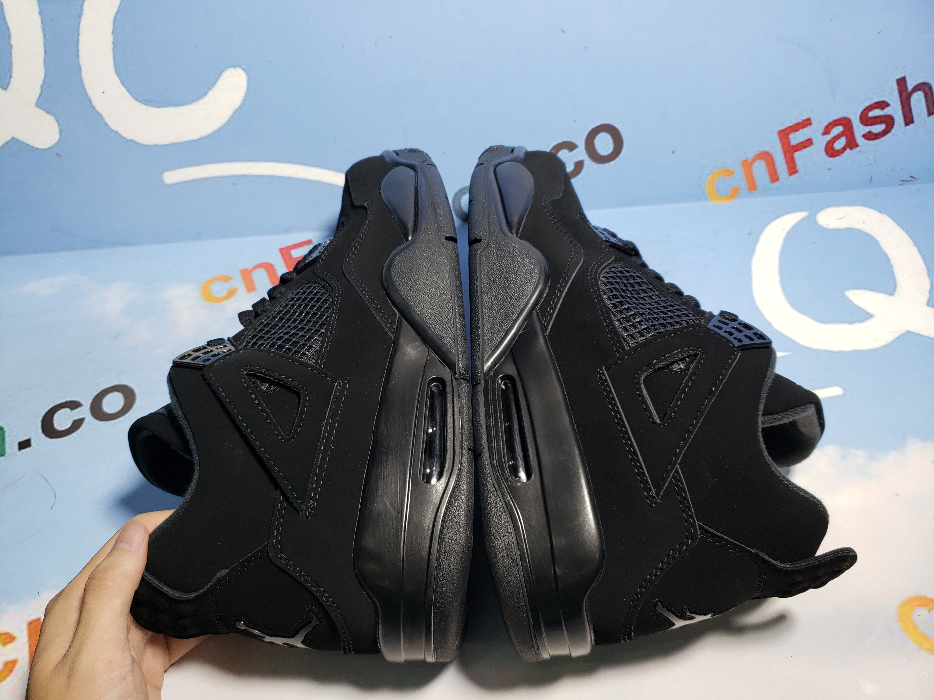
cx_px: 467
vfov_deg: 53.1
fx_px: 702
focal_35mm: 26
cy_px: 350
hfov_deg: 67.3
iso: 50
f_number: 1.5
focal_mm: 4.3
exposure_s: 1/243
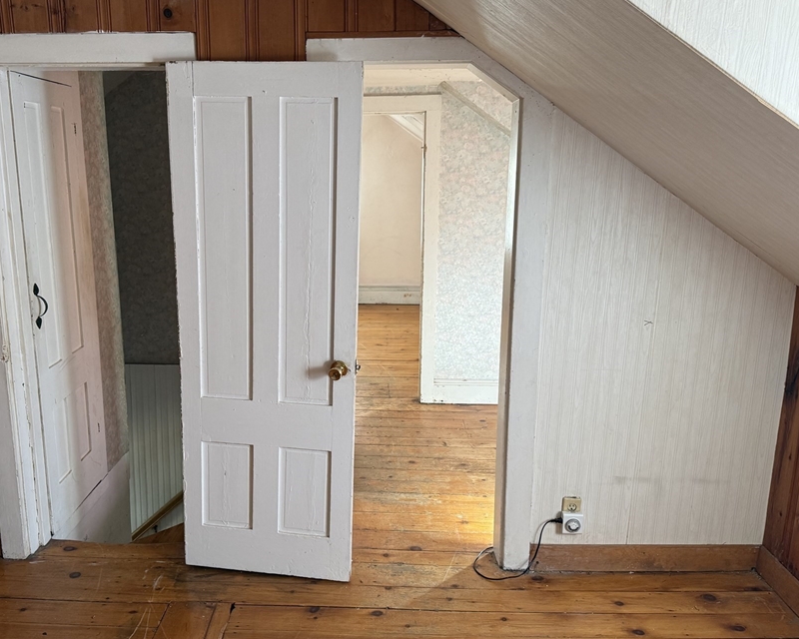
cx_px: 335
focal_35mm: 30
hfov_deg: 58.5
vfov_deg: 48.5
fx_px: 709
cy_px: 318
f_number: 1.78
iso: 200
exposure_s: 1/121
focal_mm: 6.76
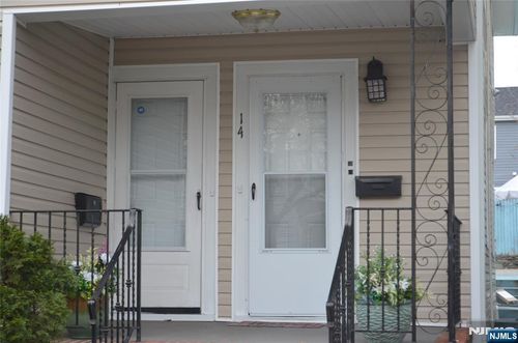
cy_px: 172
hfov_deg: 24.7
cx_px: 259
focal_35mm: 82
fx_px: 1184
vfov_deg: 16.5
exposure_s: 1/60
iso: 500
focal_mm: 55
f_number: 5.6
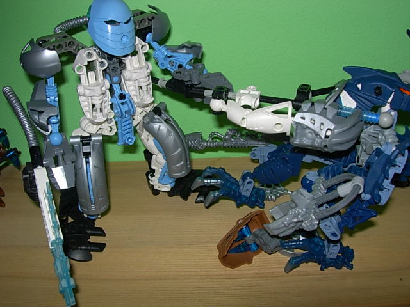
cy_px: 154
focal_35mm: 38
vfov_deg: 37.7
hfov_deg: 49.0
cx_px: 205
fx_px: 450
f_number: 4.8
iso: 79
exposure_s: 1/64
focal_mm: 7.8
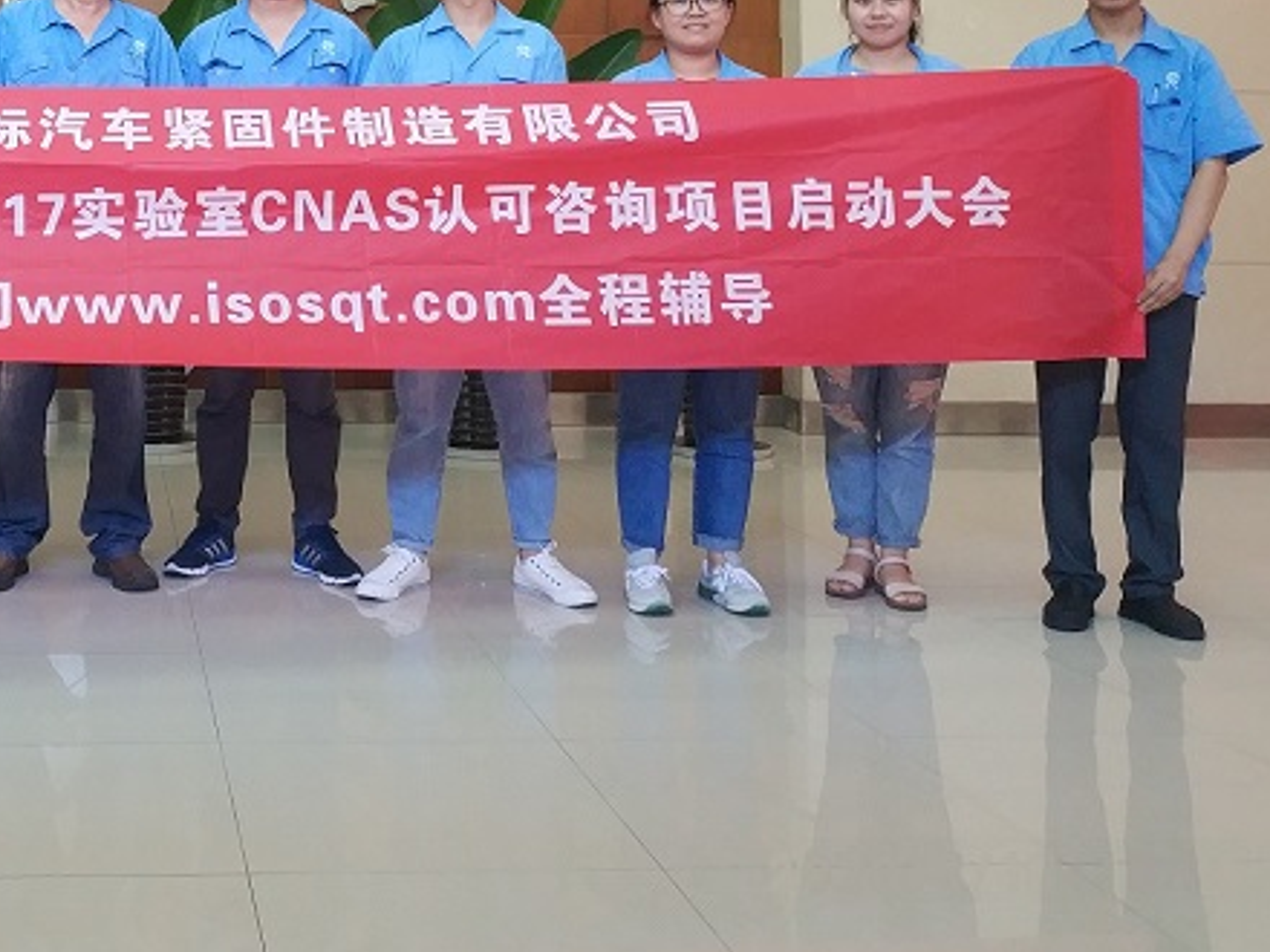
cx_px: 182
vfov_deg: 24.6
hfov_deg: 32.0
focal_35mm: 58
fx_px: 2128
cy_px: 117
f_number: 2
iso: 423
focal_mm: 4.5
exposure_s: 1/20
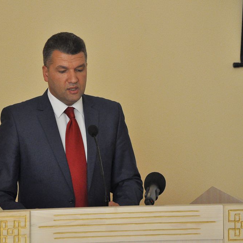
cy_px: 122
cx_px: 88
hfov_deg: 8.6
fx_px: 1609
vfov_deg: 8.6
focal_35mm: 203
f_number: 6.3
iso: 3200
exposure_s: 1/640
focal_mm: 105
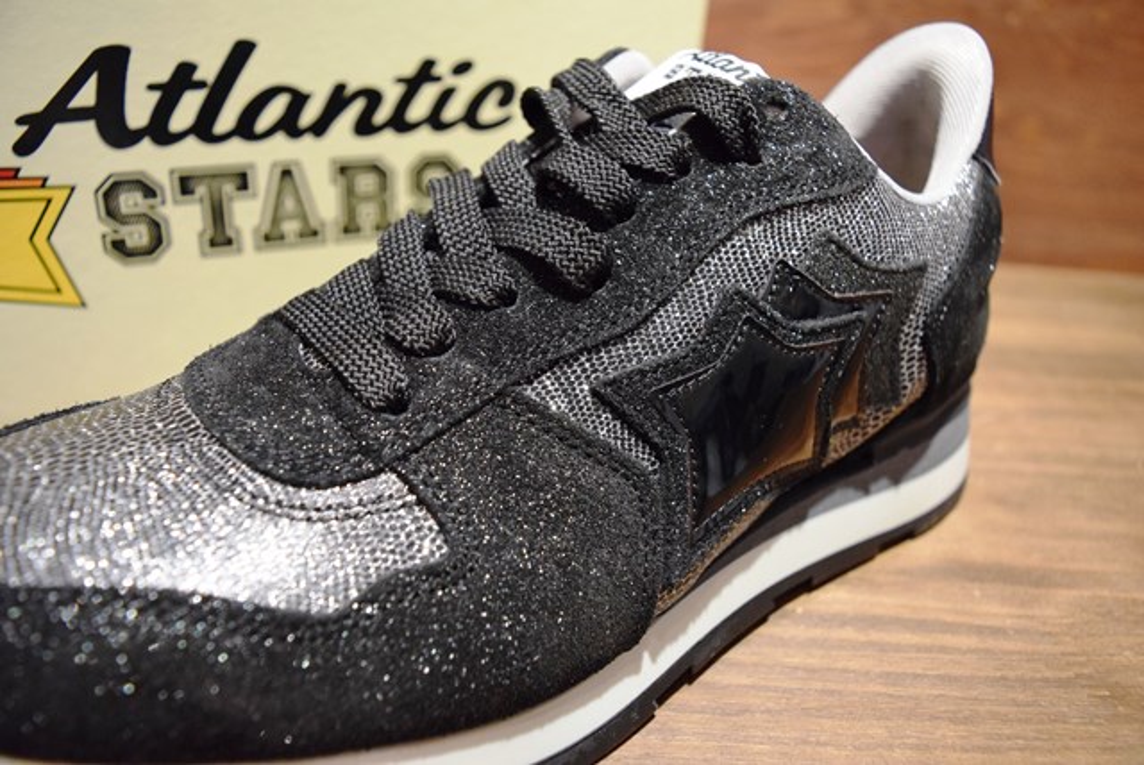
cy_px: 382
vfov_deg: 48.0
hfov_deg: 67.3
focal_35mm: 27
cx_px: 572
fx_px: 859
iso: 3200
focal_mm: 18
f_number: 3.5
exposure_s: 1/80
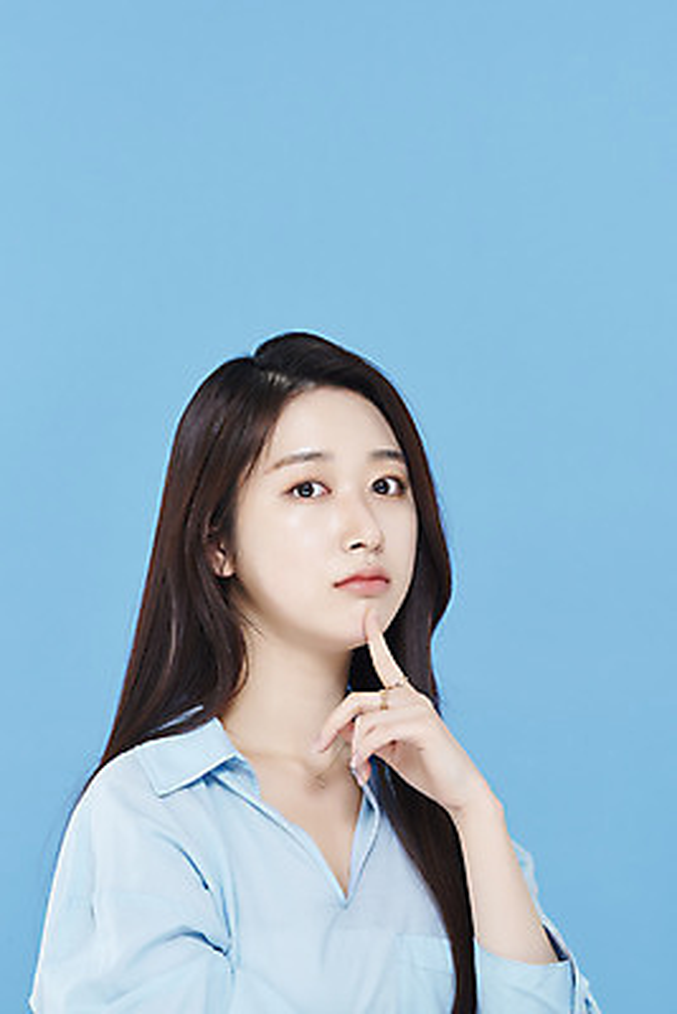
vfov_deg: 19.4
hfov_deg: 13.1
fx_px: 2959
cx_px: 338
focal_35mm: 105
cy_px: 507
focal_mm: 105
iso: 64
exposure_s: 1/125
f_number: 11
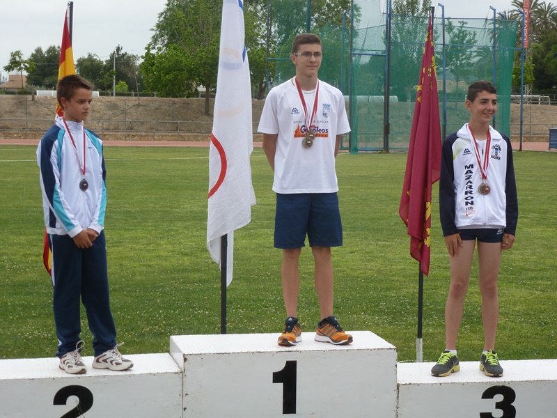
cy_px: 209
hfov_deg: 22.0
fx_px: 1432
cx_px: 278
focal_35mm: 89
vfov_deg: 16.6
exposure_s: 1/200
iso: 100
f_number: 4.9
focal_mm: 16
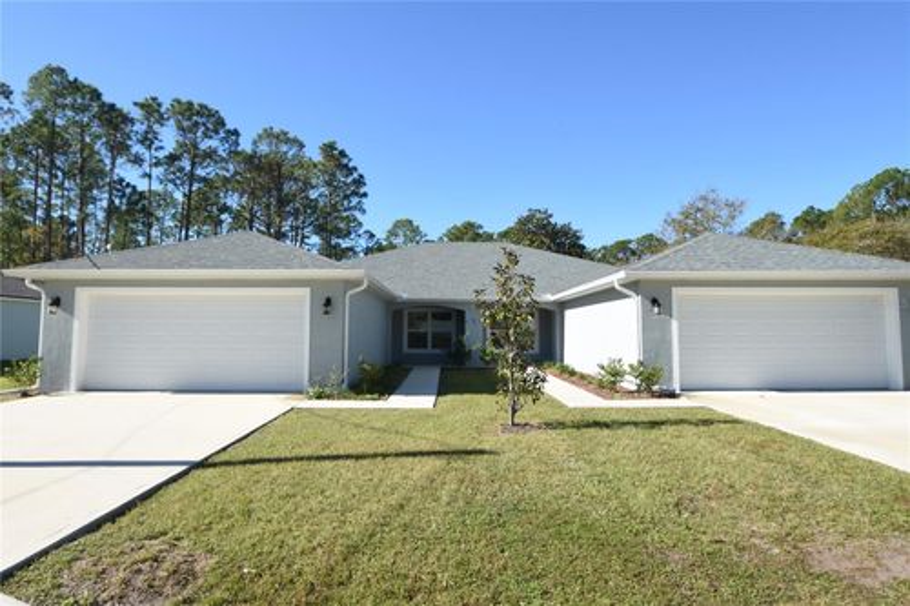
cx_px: 455
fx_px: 531
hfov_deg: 81.2
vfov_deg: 59.5
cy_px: 303
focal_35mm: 21
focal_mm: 14
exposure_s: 1/400
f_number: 6.3
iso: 100
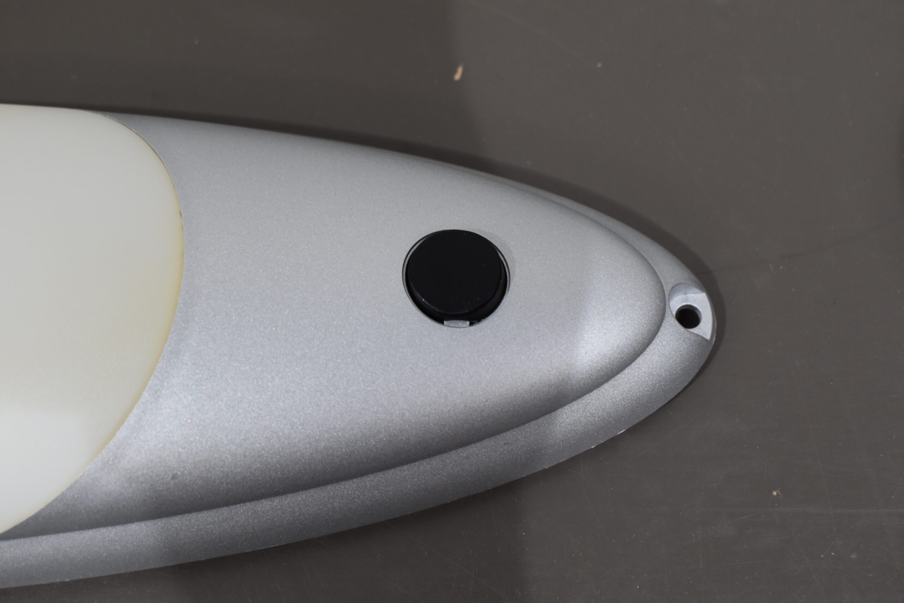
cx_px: 452
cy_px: 302
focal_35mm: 45
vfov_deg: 29.9
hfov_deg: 43.6
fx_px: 1130
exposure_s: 1/60
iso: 400
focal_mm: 30
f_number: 7.1
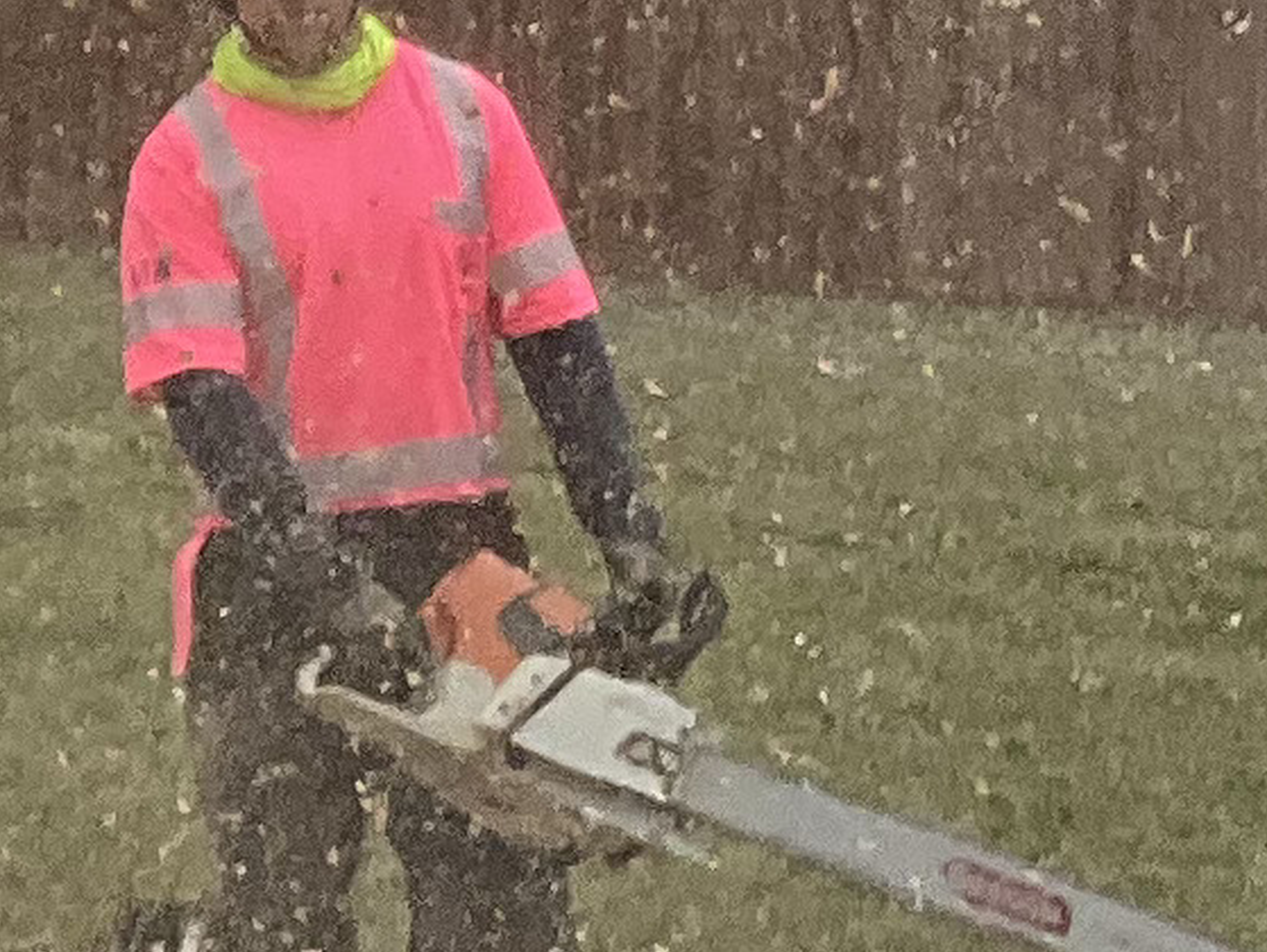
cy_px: -2233
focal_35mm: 209
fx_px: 7655
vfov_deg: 6.3
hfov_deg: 9.4
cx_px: -168
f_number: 1.8
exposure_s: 1/804
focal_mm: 3
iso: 25
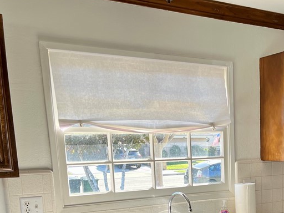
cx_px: 243
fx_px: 427
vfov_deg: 26.7
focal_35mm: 52
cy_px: 208
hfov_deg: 35.2
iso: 40
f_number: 1.6
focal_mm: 5.1
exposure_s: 1/206
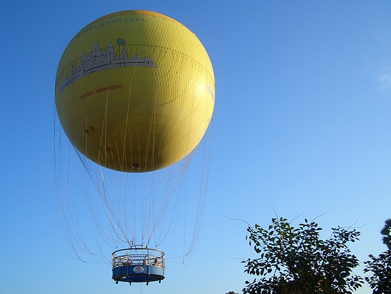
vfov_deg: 39.7
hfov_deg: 51.3
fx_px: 407
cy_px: 147
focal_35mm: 36
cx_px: 194
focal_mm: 5.8
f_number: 4.3
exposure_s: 1/320
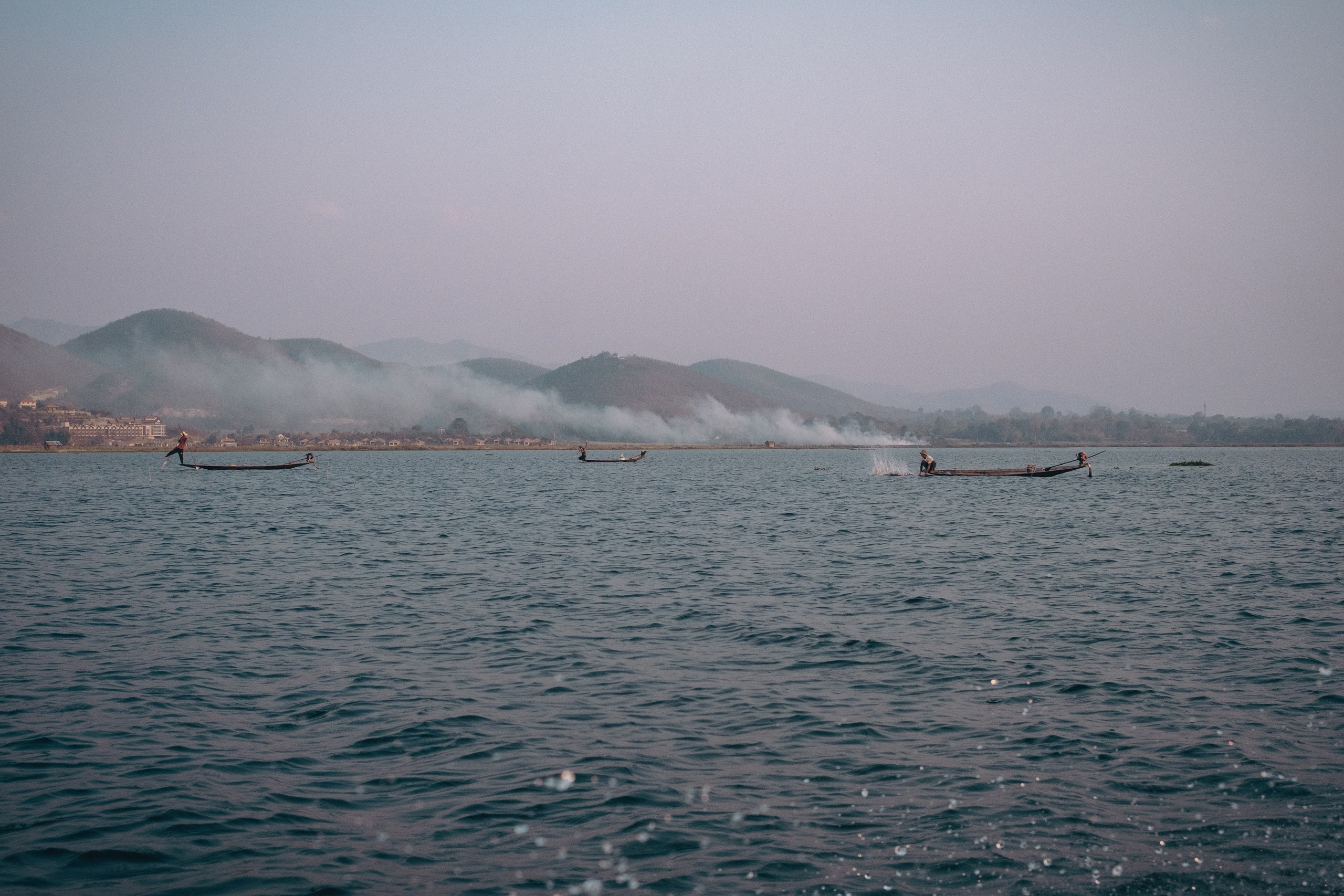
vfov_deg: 27.0
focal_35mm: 50
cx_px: 672
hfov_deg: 39.6
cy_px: 448
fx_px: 1867
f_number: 5.6
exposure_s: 1/2000
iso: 1600
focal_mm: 33
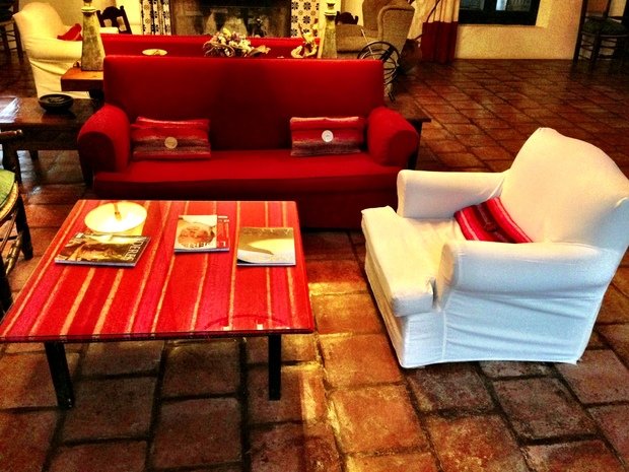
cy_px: 236
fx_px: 600
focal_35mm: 33
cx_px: 314
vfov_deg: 42.9
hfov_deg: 55.4
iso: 250
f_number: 2.4
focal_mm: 4.13
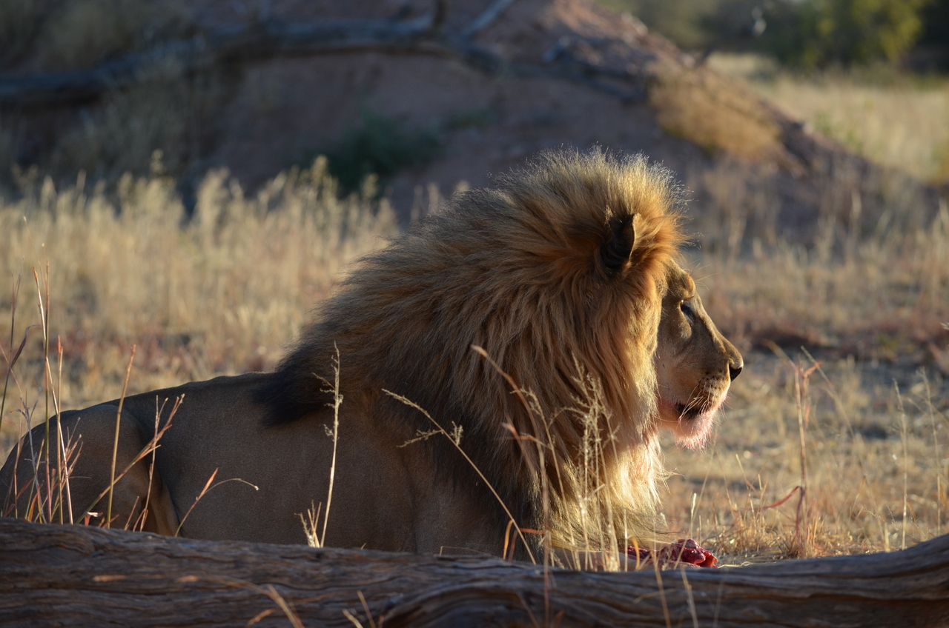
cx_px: 474
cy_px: 314
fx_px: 6511
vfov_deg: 5.5
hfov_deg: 8.3
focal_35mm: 248
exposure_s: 1/500
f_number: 5.6
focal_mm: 165
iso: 320
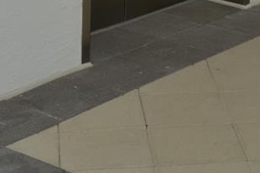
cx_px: 296
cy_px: -256
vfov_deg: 8.8
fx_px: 1011
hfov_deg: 14.3
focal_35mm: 140
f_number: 8
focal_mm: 18
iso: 100
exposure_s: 1/200
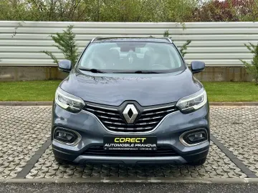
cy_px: 96
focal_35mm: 48
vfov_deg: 30.3
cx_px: 129
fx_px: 358
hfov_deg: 39.7
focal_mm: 6.86
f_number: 1.78
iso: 64
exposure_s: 1/767
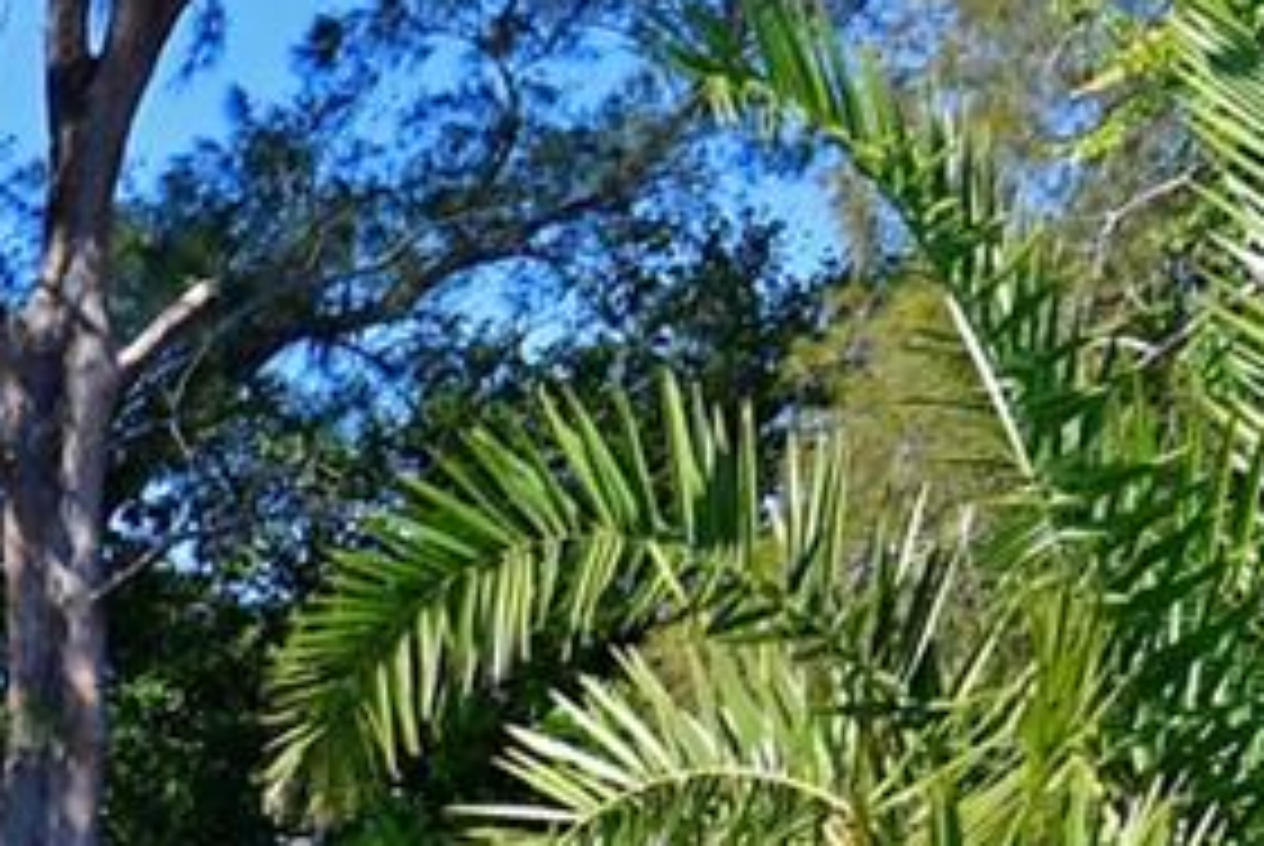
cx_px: -1057
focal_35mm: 111
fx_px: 3896
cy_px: 1233
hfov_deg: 15.6
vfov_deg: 11.9
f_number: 5.6
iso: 64
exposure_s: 1/320
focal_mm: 13
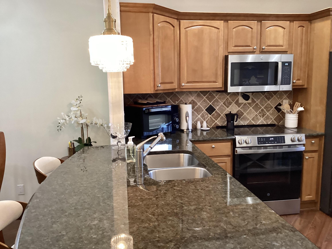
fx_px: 297
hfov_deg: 58.4
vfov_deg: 45.4
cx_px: 166
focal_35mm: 31
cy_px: 124
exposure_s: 1/60
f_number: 2.4
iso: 200
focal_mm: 3.3
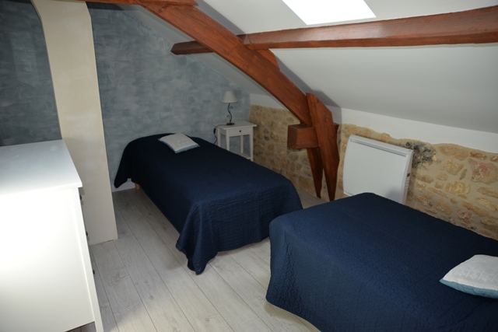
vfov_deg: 53.2
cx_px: 249
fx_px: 332
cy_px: 166
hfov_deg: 73.7
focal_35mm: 24
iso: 400
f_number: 2.8
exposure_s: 1/125
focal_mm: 24
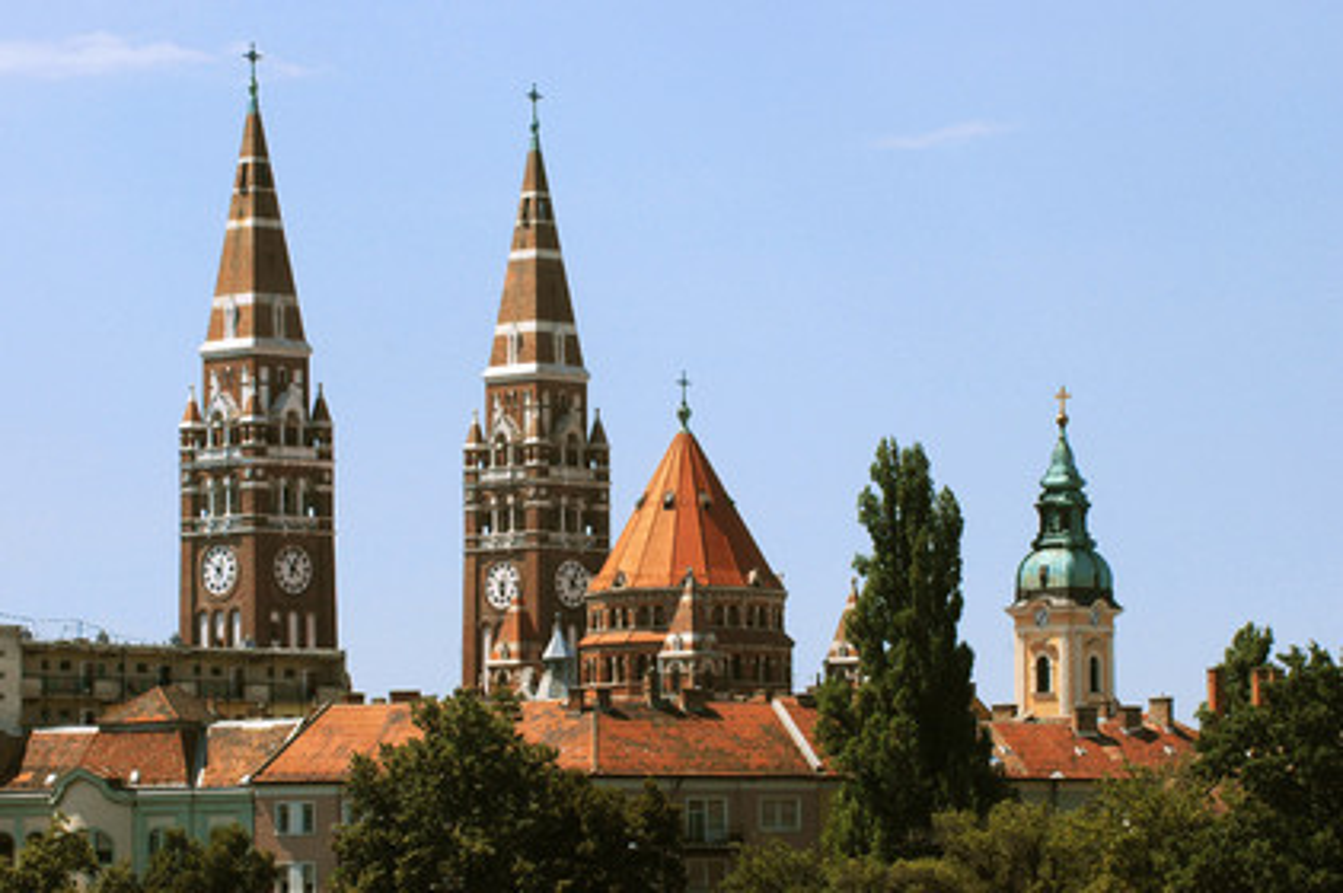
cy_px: 446
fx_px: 5703
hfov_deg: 13.4
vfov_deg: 9.0
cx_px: 672
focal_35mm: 153
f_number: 8
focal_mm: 102
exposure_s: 1/640
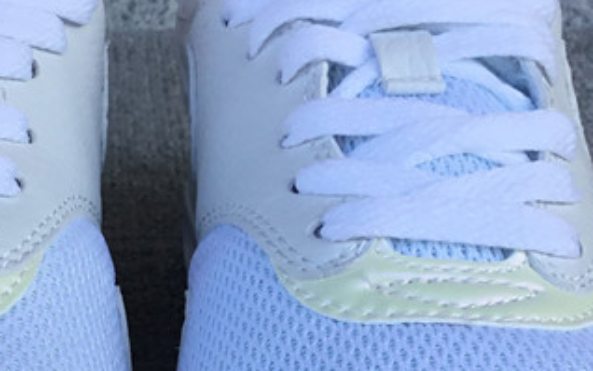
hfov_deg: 22.2
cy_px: 364
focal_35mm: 93
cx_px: 172
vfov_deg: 13.9
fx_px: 1504
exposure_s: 1/277
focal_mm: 3.3
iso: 25
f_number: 2.4
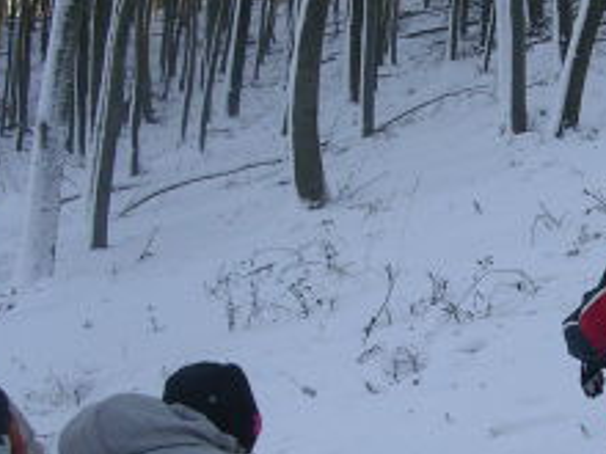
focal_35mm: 83
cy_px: 358
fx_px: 1453
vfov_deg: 17.6
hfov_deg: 22.8
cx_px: 581
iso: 50
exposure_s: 1/478
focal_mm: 5.8
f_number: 2.8
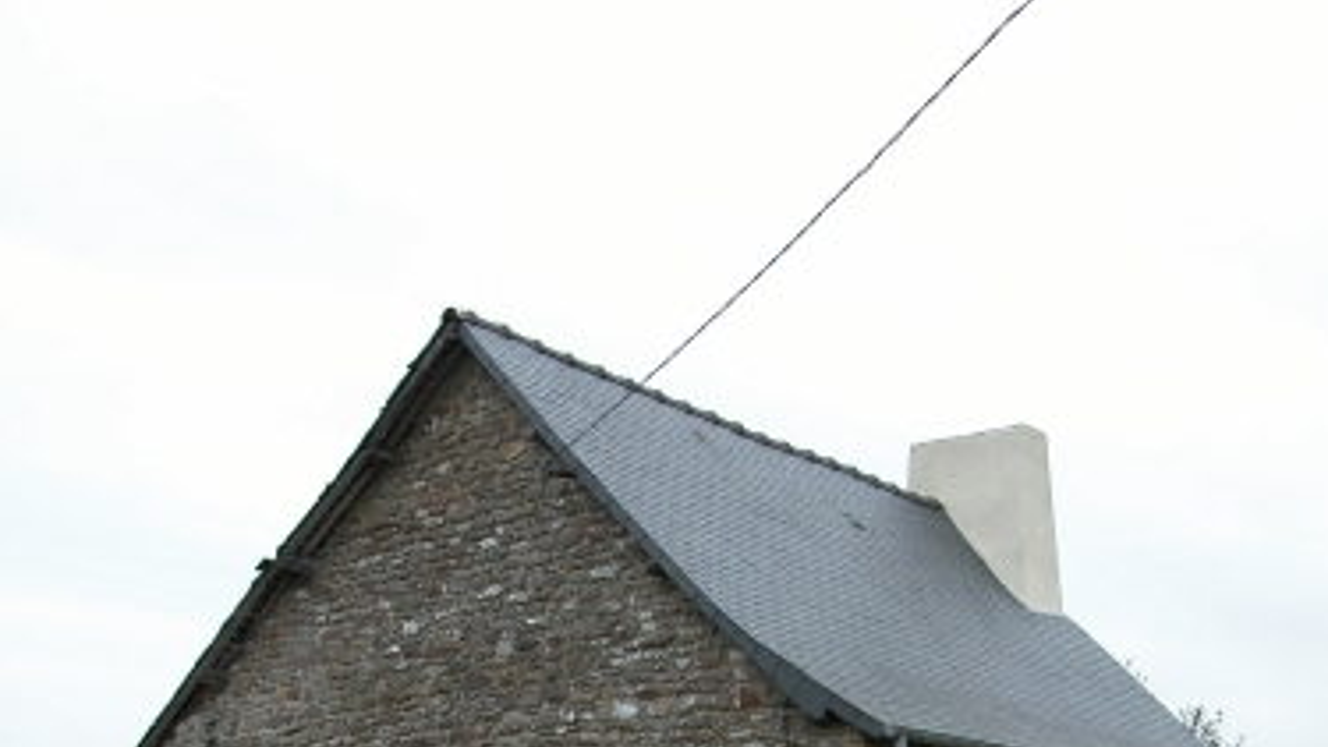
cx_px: 673
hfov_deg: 39.9
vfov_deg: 21.6
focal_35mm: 52
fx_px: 1831
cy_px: 867
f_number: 4
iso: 100
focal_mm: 8.9
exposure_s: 1/114
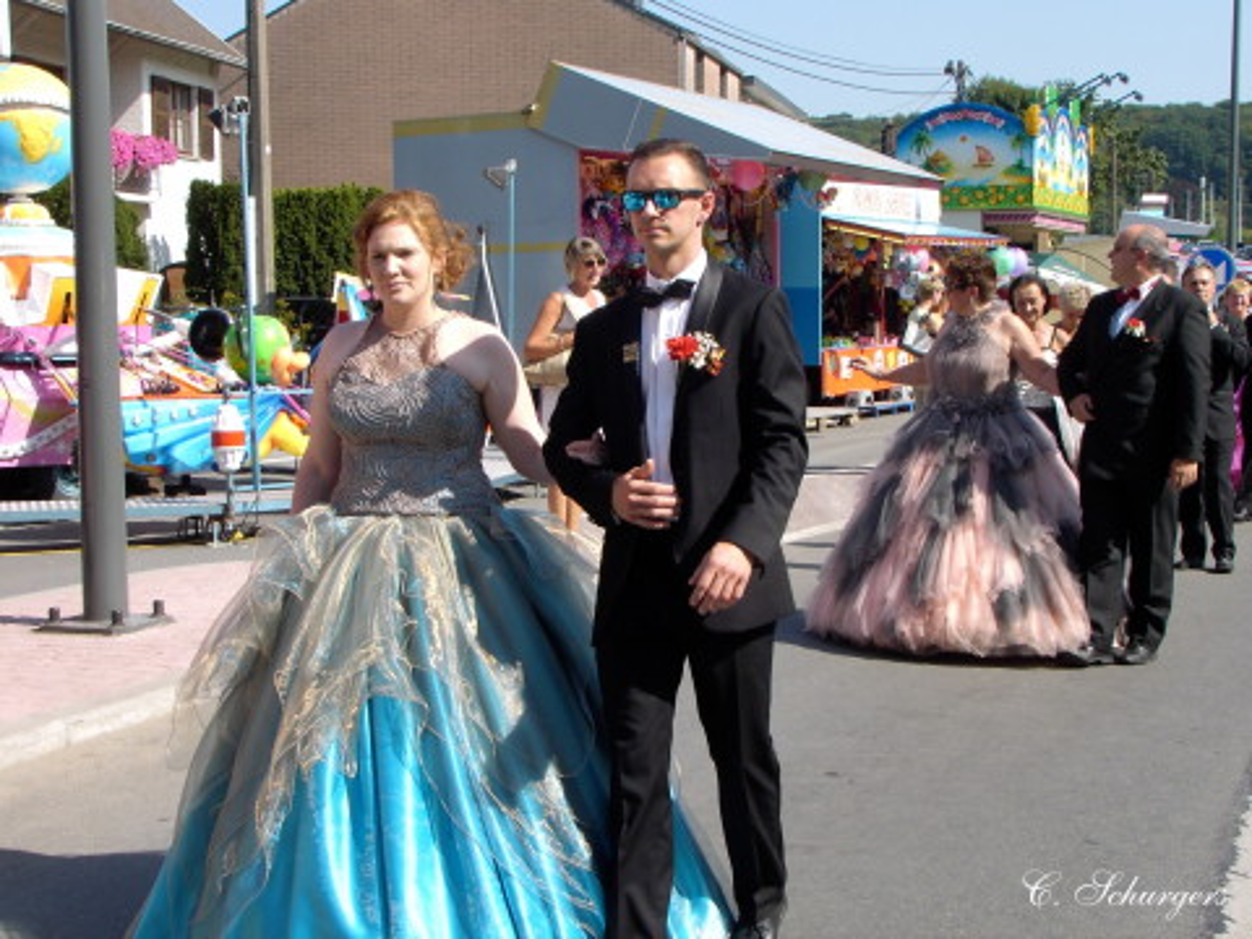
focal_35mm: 62
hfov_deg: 31.2
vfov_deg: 23.7
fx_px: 2242
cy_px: 470
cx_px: 626
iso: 70
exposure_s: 1/210
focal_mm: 9.5
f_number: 5
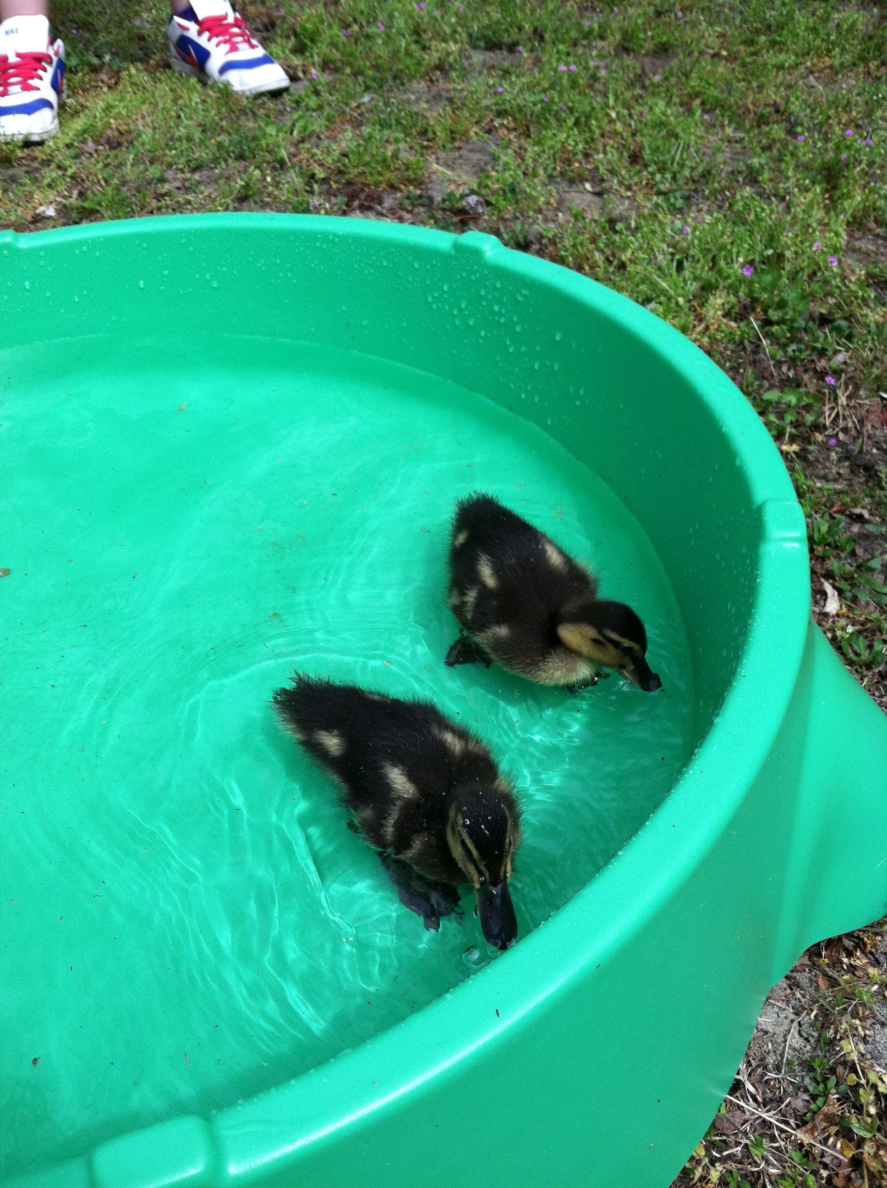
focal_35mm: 35
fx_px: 1199
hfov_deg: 40.6
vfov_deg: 52.7
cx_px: 444
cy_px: 594
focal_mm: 3.85
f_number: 2.8
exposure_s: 1/1213
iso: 80
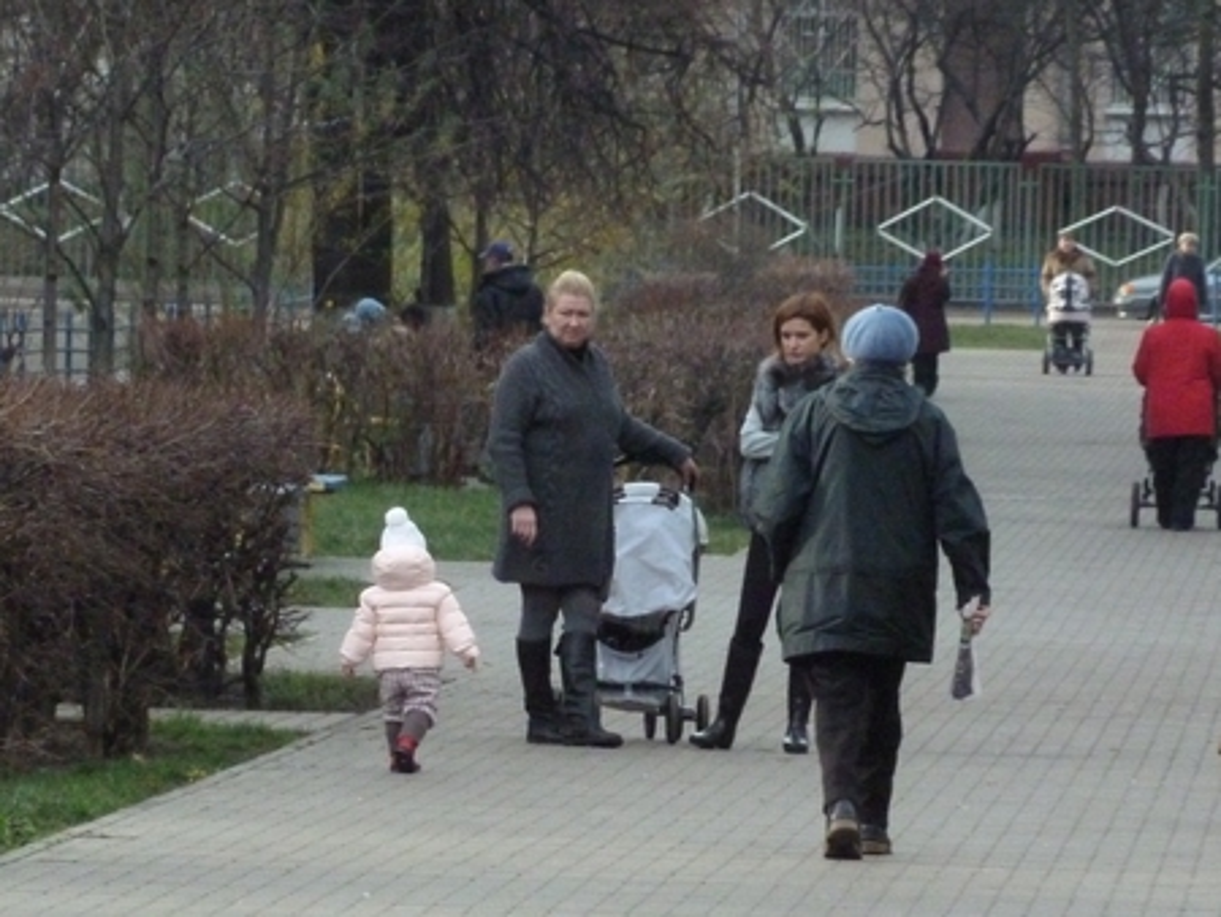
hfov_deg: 6.5
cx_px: 610
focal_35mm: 305
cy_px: 458
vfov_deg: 4.9
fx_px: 10764
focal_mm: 49.2
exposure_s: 1/500
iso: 800
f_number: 4.9
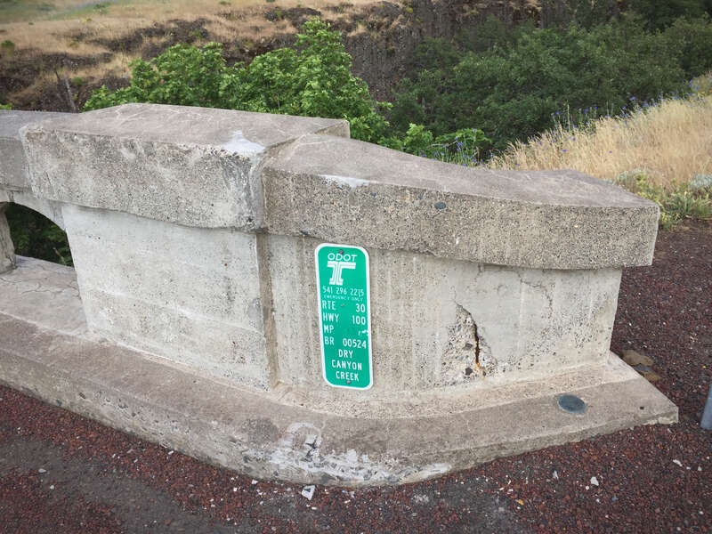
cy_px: 267
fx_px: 596
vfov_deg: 48.2
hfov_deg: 61.7
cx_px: 356
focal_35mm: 29
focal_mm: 4.15
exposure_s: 1/363
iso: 32
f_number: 2.2
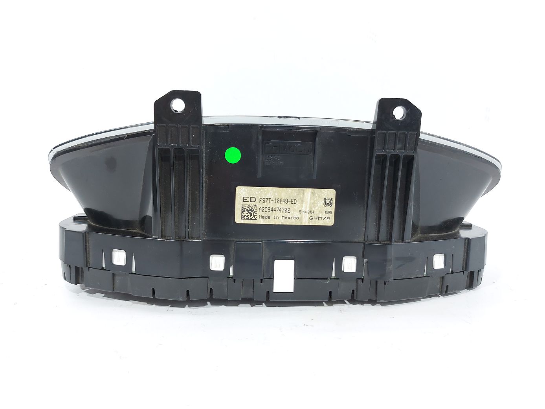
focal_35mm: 24
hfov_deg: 71.6
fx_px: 378
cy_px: 204
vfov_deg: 56.8
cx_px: 272
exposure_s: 1/50
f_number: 1.8
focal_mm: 5.23
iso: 100
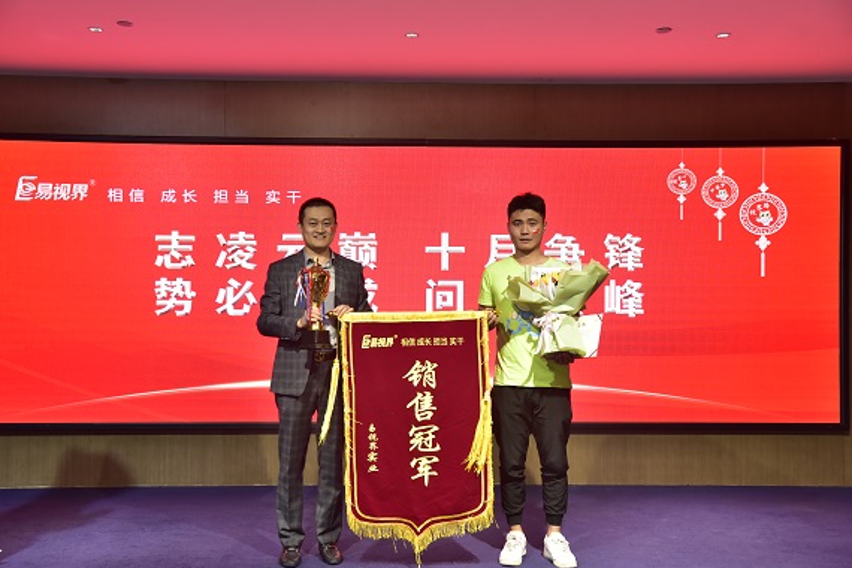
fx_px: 947
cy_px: 297
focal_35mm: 40
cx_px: 426
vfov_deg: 33.4
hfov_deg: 48.5
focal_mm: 38
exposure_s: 1/80
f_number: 4.5
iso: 1600
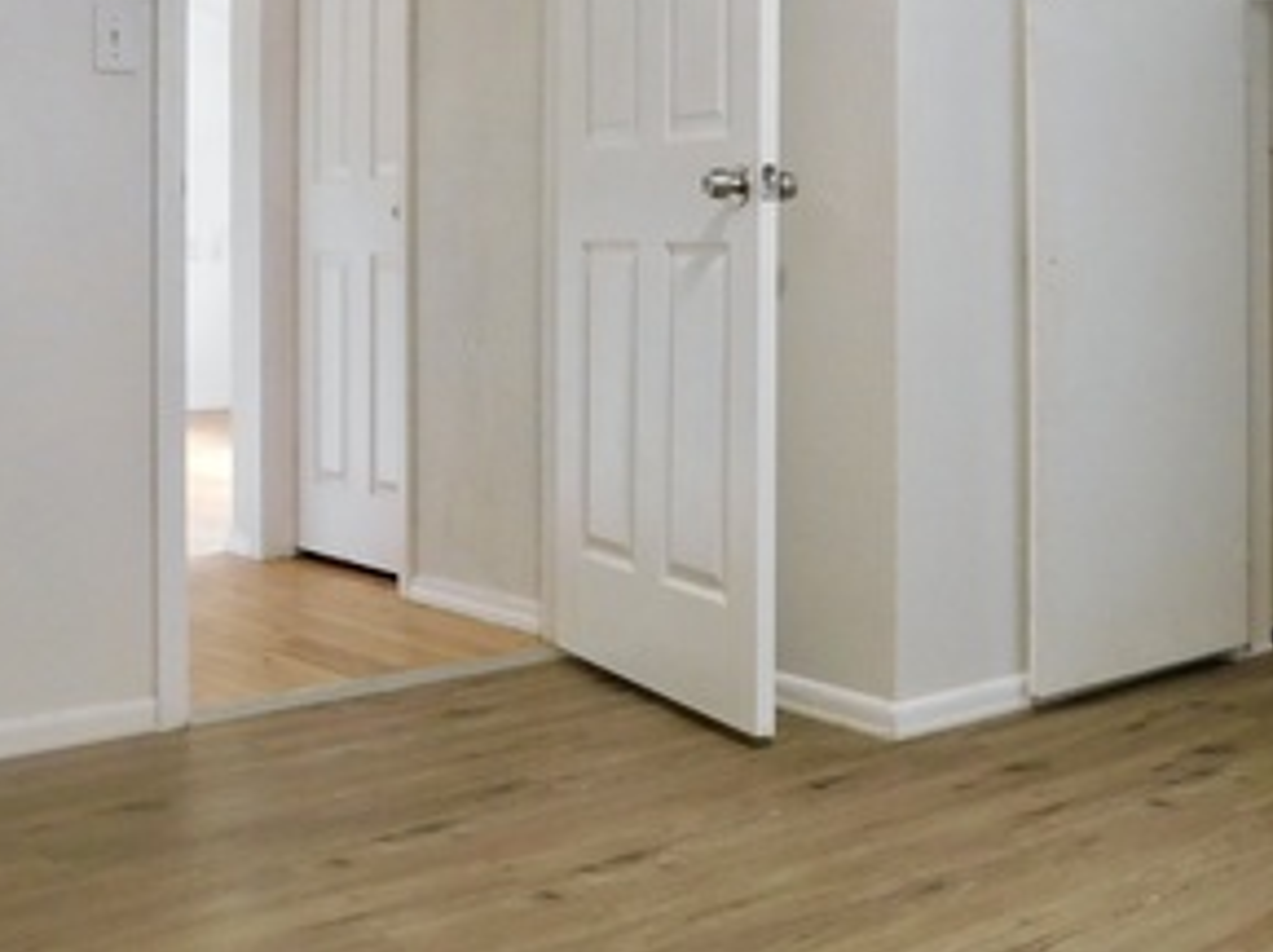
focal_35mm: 51
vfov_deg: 28.1
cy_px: 256
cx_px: 899
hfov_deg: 36.9
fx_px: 1873
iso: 280
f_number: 3
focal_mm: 4
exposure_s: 1/30
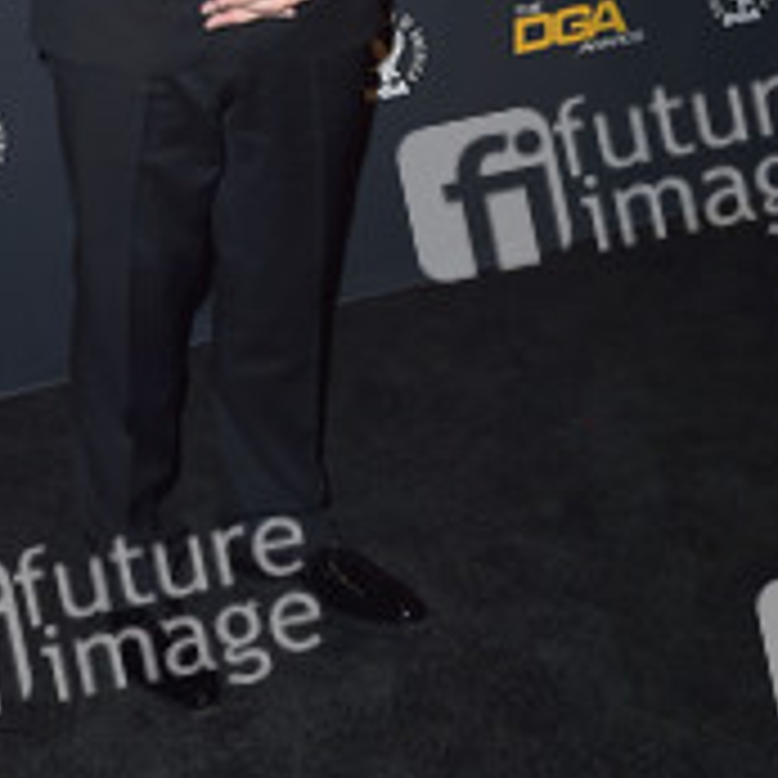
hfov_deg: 28.8
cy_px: -49
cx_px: 223
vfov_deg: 27.0
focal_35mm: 59
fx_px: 1500
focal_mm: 30
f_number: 6.3
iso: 500
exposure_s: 1/250
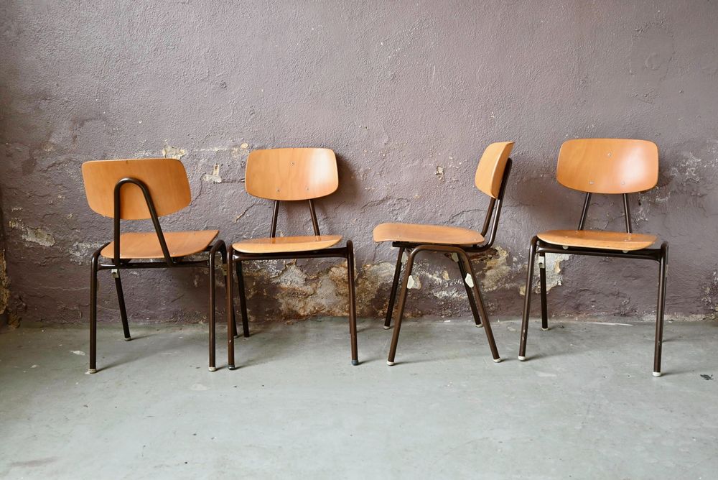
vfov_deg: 36.0
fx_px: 738
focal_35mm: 37
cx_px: 359
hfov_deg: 51.9
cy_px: 240
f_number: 4
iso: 400
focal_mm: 37
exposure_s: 1/160
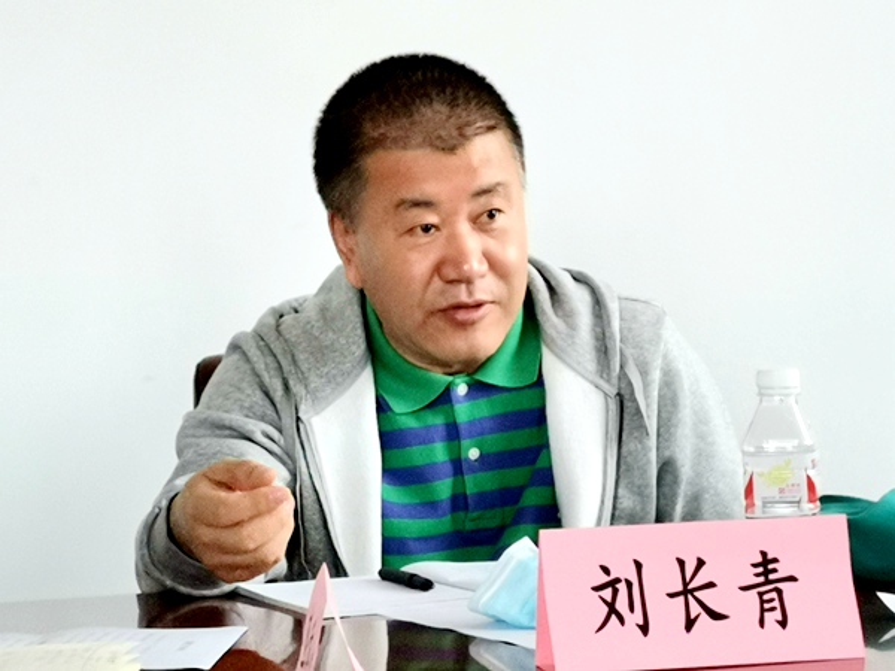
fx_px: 2766
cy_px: 336
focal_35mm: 107
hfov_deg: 18.4
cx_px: 448
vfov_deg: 13.8
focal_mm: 4.75
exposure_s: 1/100
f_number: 1.8
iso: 125
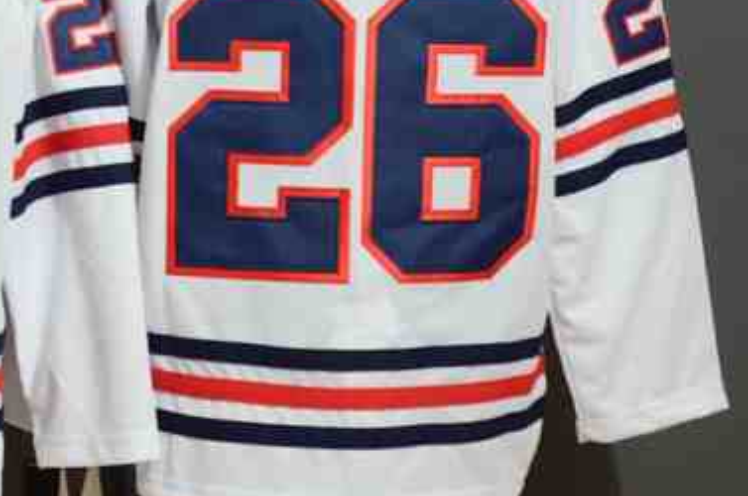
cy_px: 56
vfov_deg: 7.1
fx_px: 3962
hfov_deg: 10.7
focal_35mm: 191
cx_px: 67
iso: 4000
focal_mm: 60
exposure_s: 1/20
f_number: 5
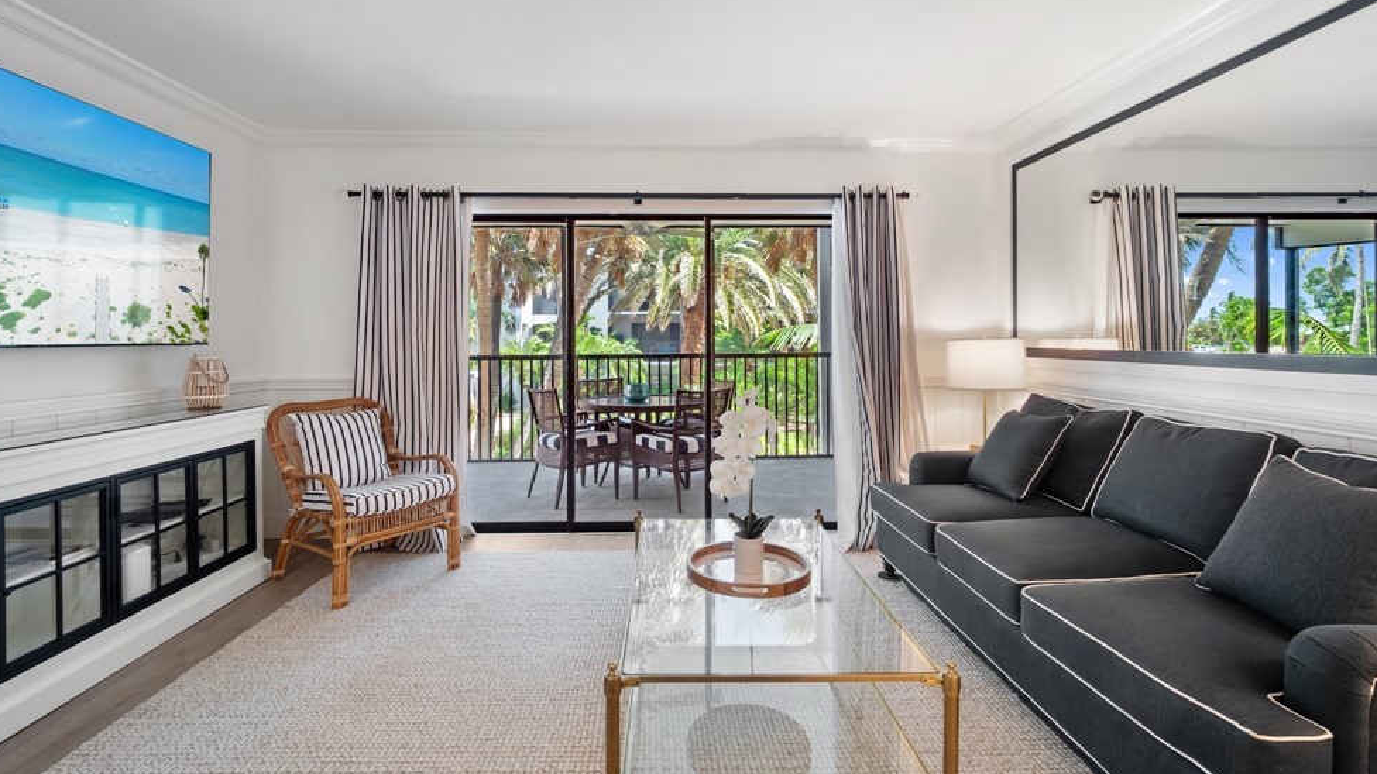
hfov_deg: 99.4
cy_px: 351
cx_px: 681
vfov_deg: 66.9
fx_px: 584
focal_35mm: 16
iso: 200
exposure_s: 1/6
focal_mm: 7
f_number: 7.1
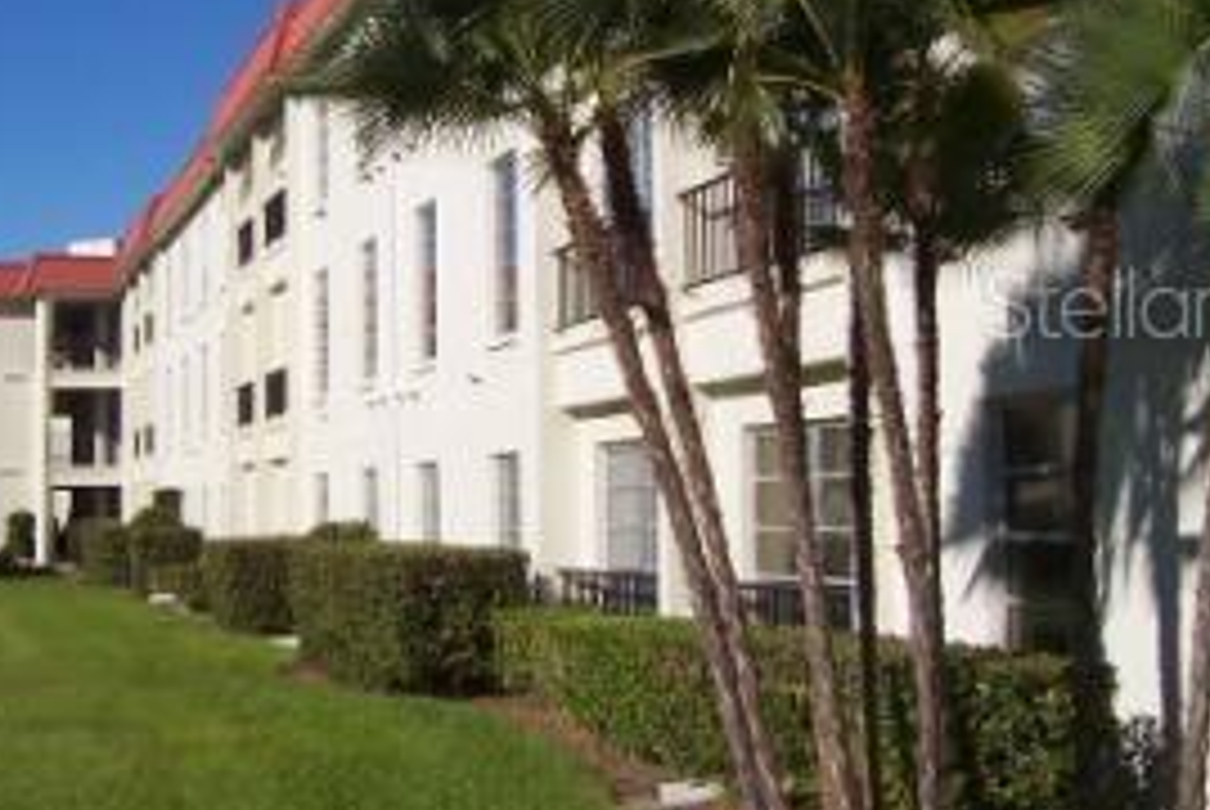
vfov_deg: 21.2
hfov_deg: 31.1
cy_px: 302
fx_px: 2153
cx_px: 400
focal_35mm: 64
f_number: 5.6
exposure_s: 1/1000
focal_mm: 5.6
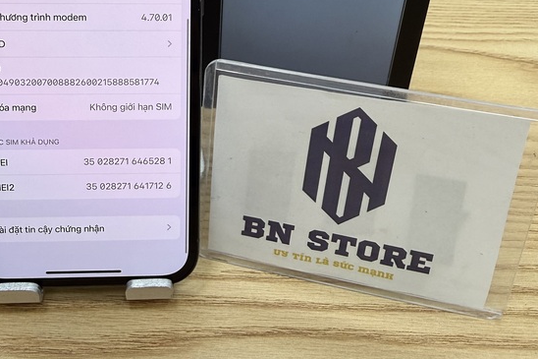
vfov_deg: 29.5
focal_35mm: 41
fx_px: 613
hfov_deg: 47.2
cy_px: -32
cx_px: 217
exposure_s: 1/120
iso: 80
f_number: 2.2
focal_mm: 2.22
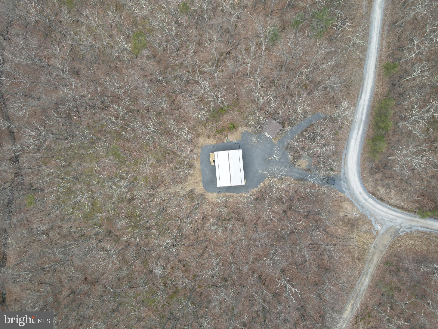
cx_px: 219
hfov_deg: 71.6
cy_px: 164
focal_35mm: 24
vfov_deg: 56.8
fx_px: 304
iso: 100
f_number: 2.8
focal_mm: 4.5
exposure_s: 1/90
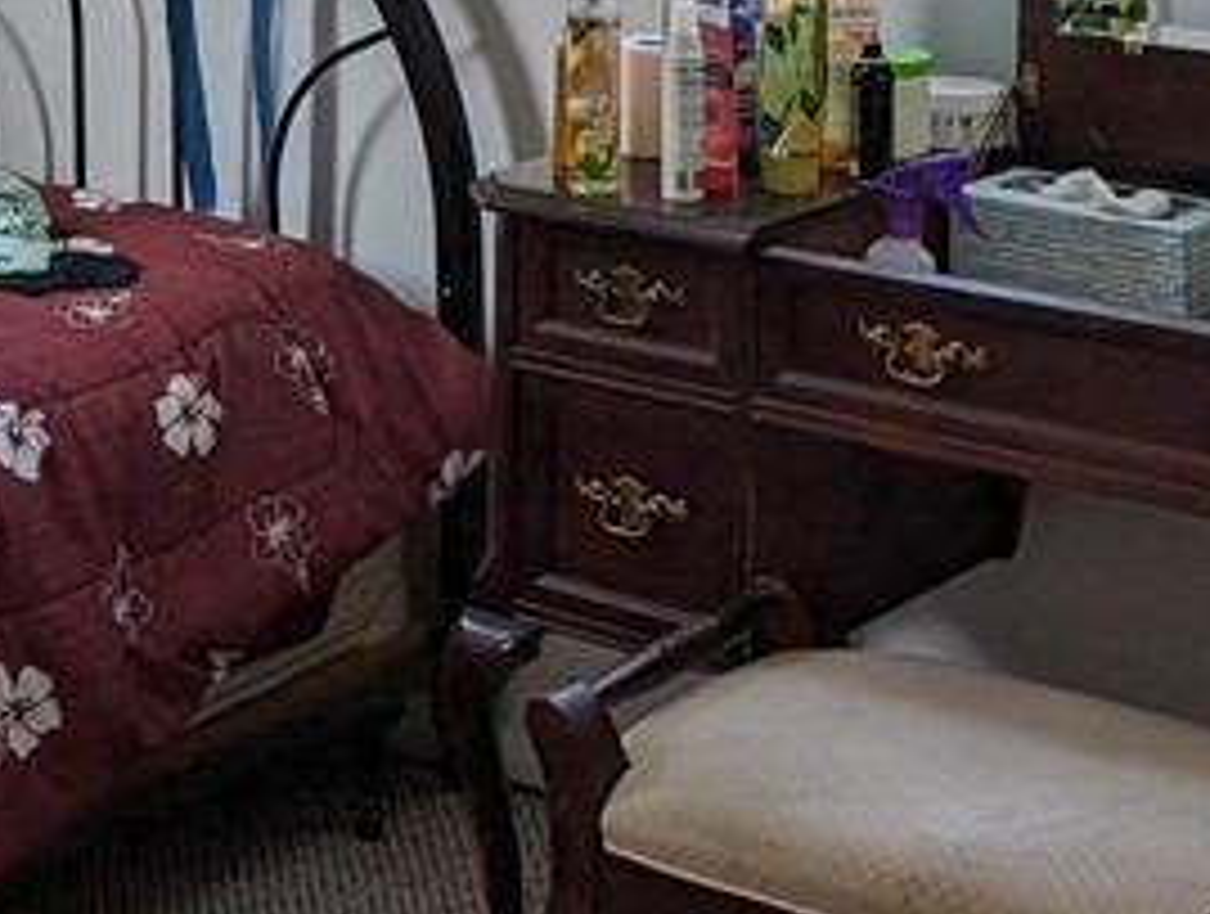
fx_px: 3188
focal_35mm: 91
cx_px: 322
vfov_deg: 15.7
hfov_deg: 21.3
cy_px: -198
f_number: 1.68
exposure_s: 1/134
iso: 54
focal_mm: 6.9
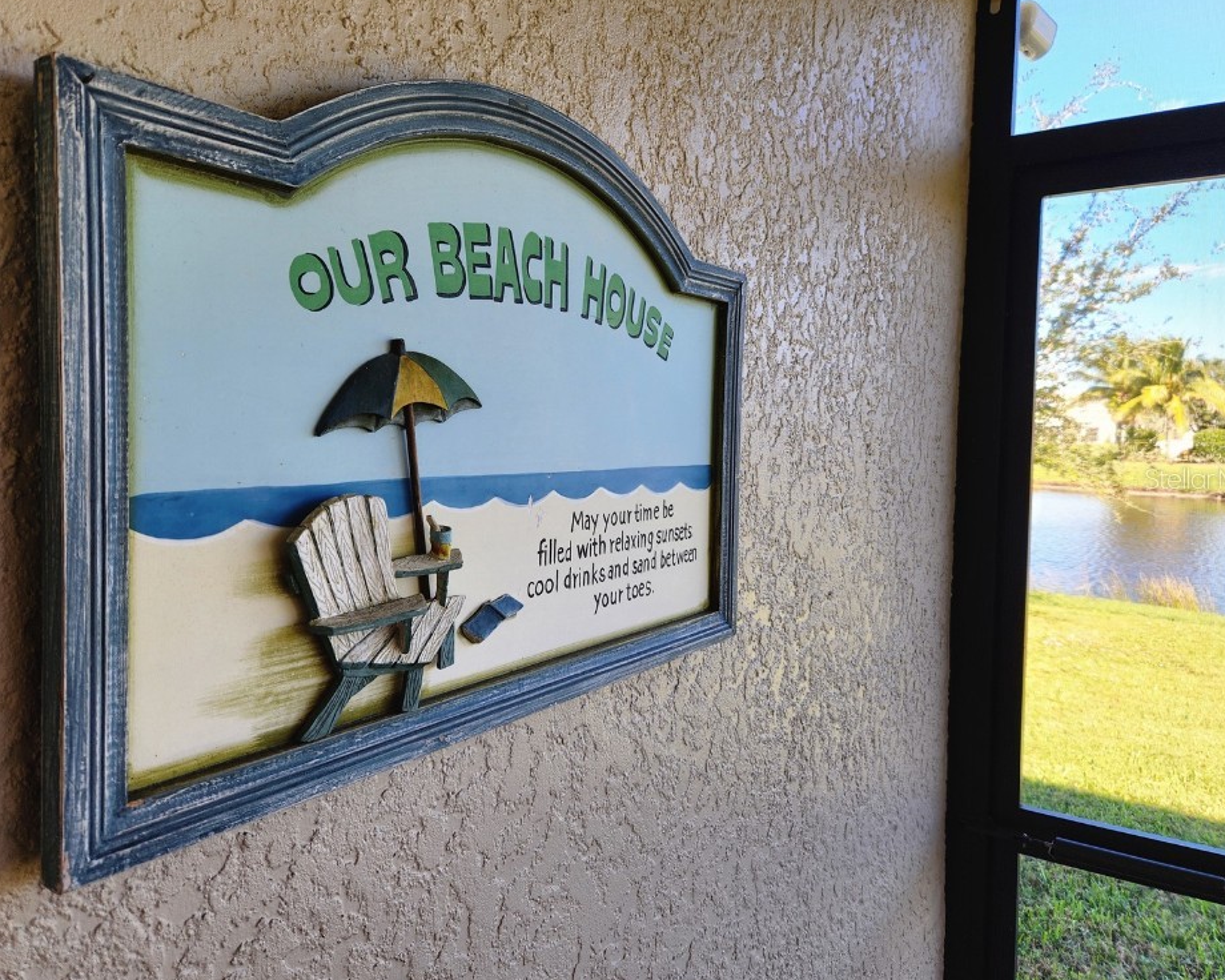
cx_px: 589
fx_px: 906
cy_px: 478
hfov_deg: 68.1
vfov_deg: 56.8
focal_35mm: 25
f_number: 1.8
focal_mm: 5.4
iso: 20
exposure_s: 1/171
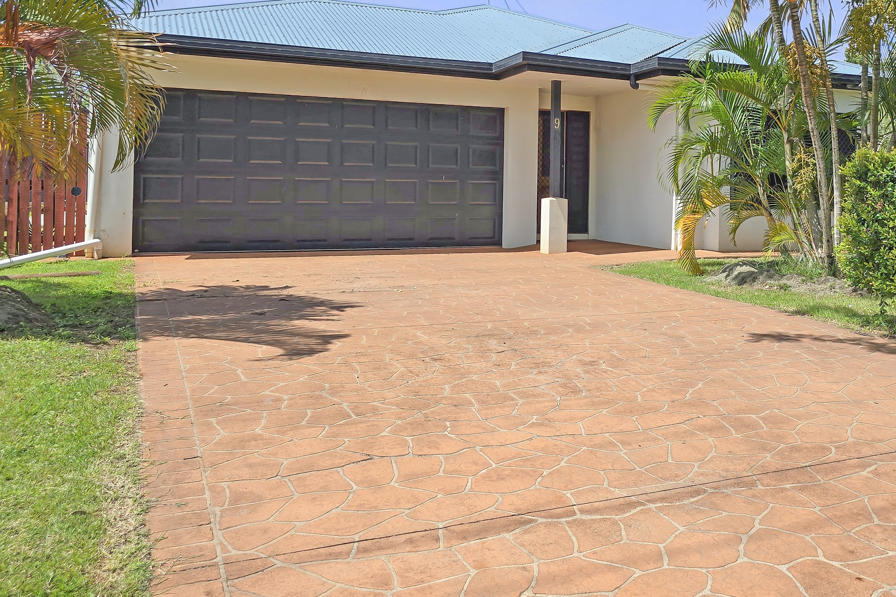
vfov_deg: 36.8
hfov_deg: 53.3
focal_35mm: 35
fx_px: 871
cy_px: 137
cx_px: 604
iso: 12
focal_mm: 6.3
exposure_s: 1/1022
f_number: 1.7
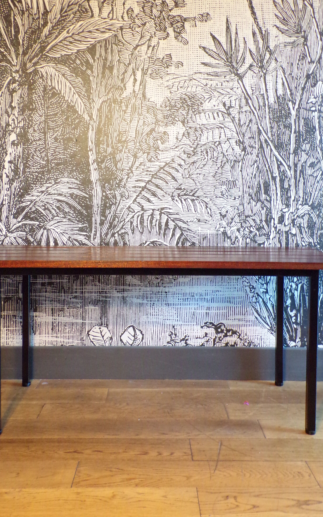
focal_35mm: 35
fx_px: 493
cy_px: 215
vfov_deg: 55.0
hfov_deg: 36.3
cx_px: 151
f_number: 3.1
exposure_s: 1/17
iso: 446
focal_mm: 5
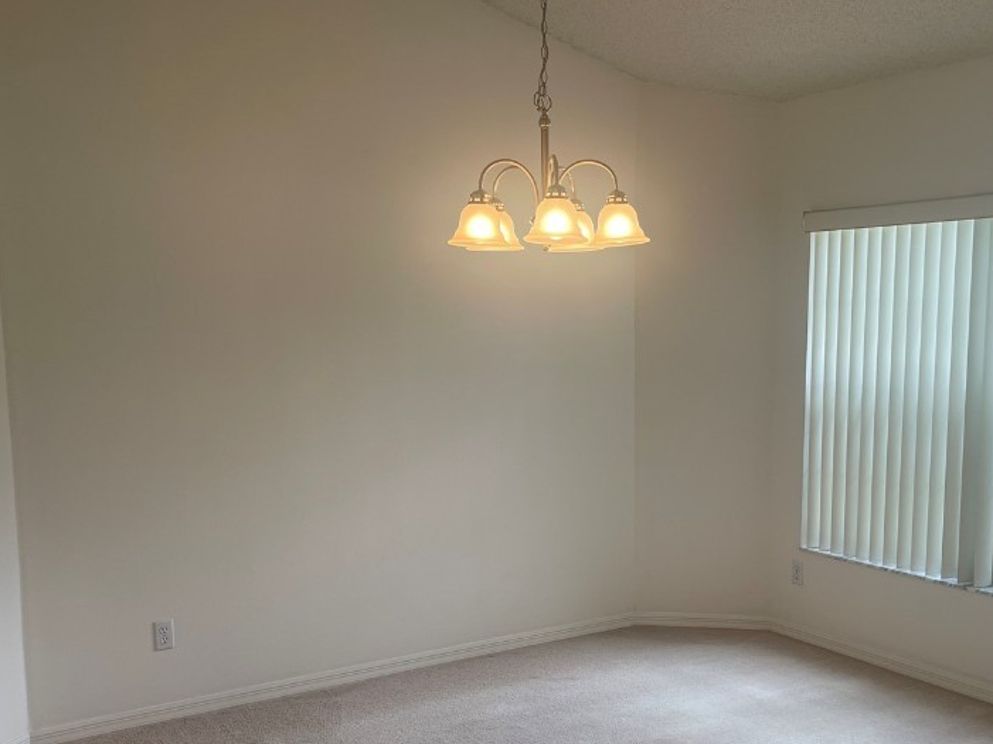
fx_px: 1090
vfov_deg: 37.5
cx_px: 552
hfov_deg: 48.9
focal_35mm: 38
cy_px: 452
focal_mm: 5.1
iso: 40
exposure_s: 1/120
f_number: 1.6
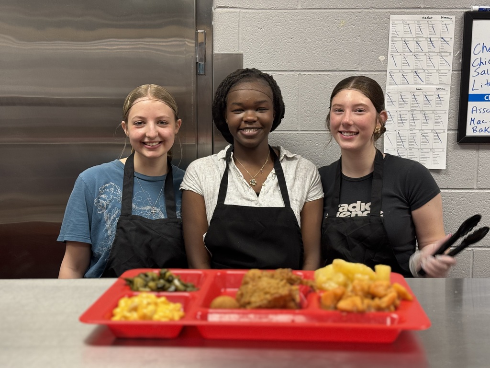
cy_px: 184
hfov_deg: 39.7
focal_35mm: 48
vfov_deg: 30.3
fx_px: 679
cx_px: 245
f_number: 1.78
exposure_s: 1/60
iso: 125
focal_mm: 6.76
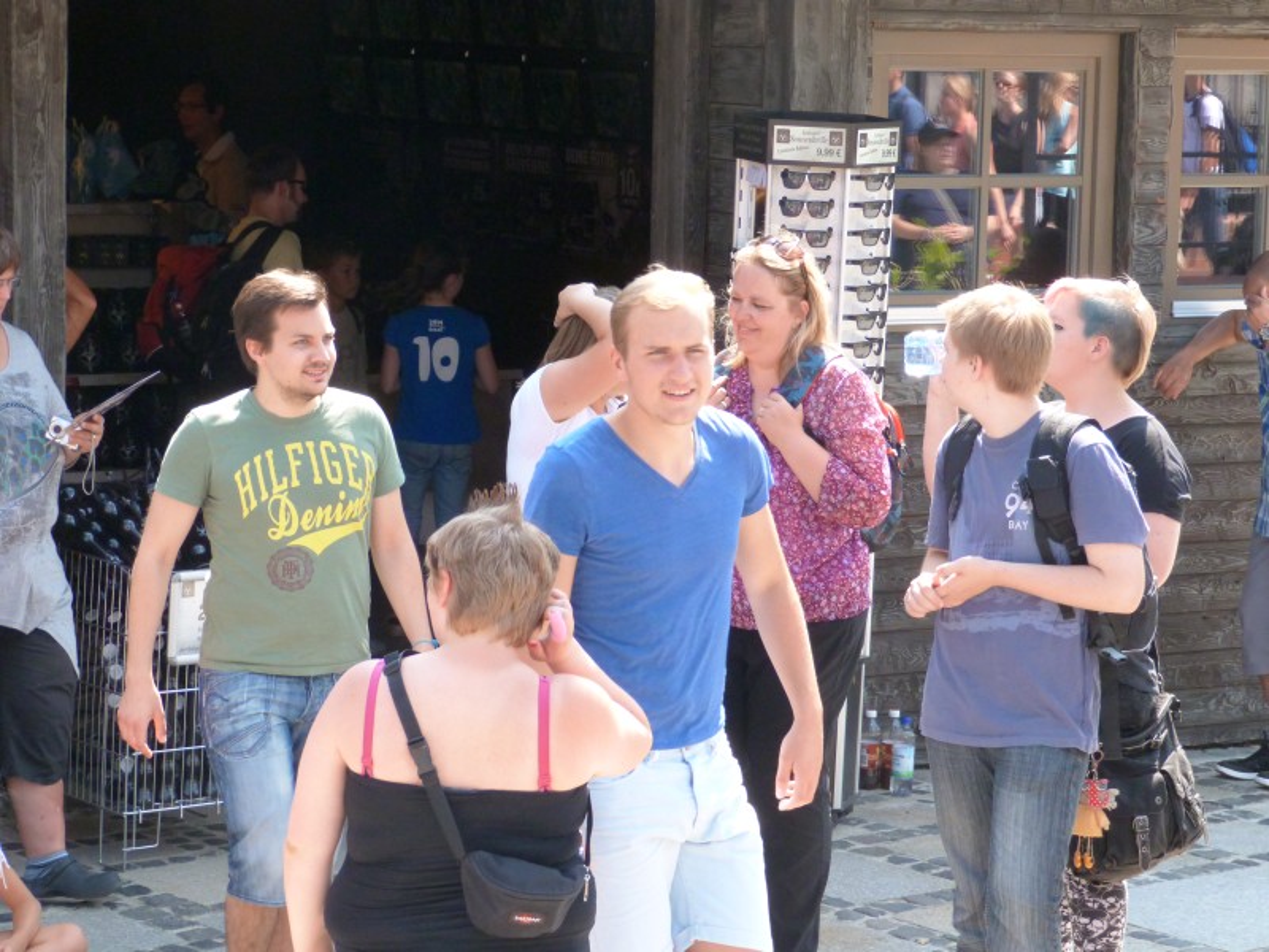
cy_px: 476
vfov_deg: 13.6
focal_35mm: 109
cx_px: 634
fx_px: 3996
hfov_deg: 18.0
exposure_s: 1/250
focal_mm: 19.7
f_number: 3.5
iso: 320
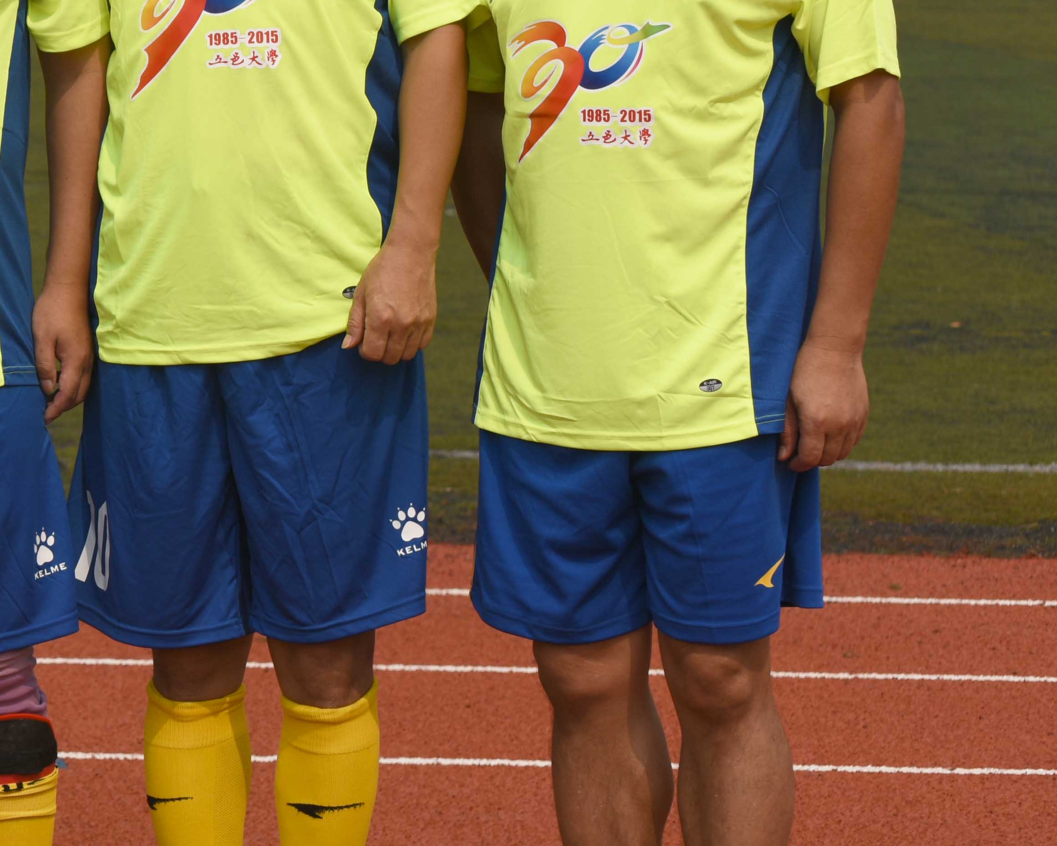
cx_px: -520
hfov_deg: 9.1
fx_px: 6507
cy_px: 88
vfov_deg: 7.4
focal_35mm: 208
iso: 100
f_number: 7.1
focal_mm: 70
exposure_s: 1/1000
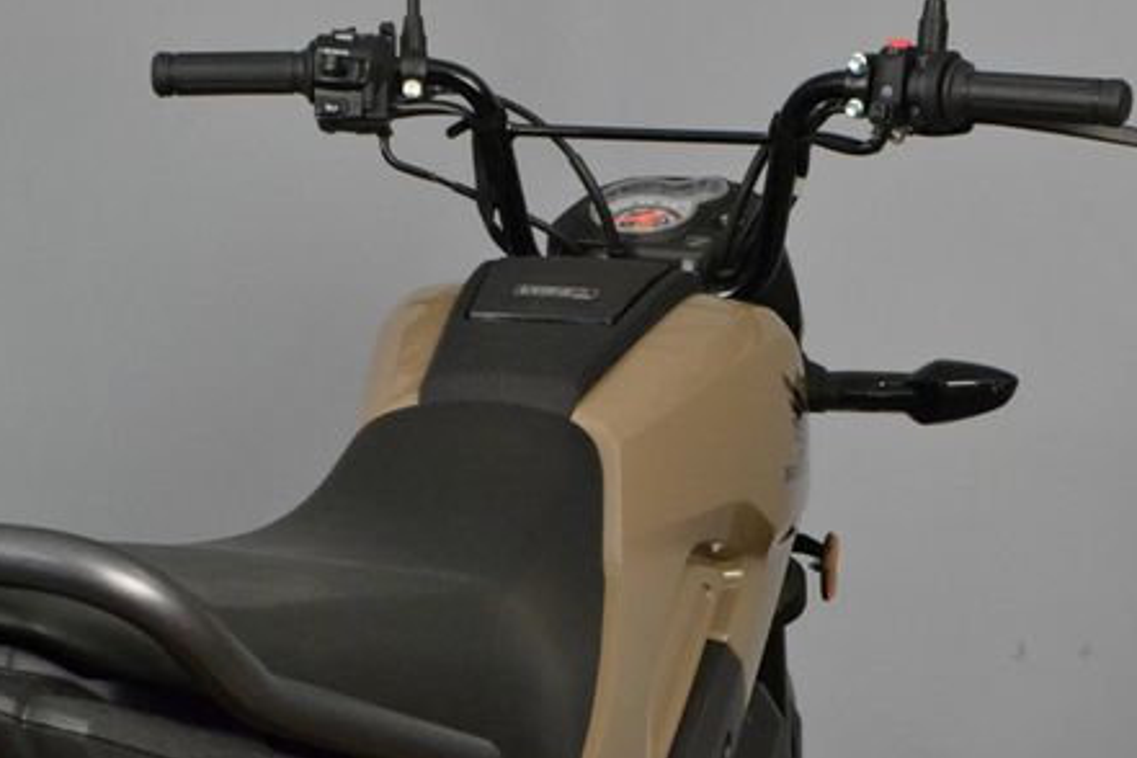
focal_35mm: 74
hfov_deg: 27.3
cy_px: 503
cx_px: 438
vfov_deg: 18.4
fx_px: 2337
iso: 3200
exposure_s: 1/60
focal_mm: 34
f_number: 11
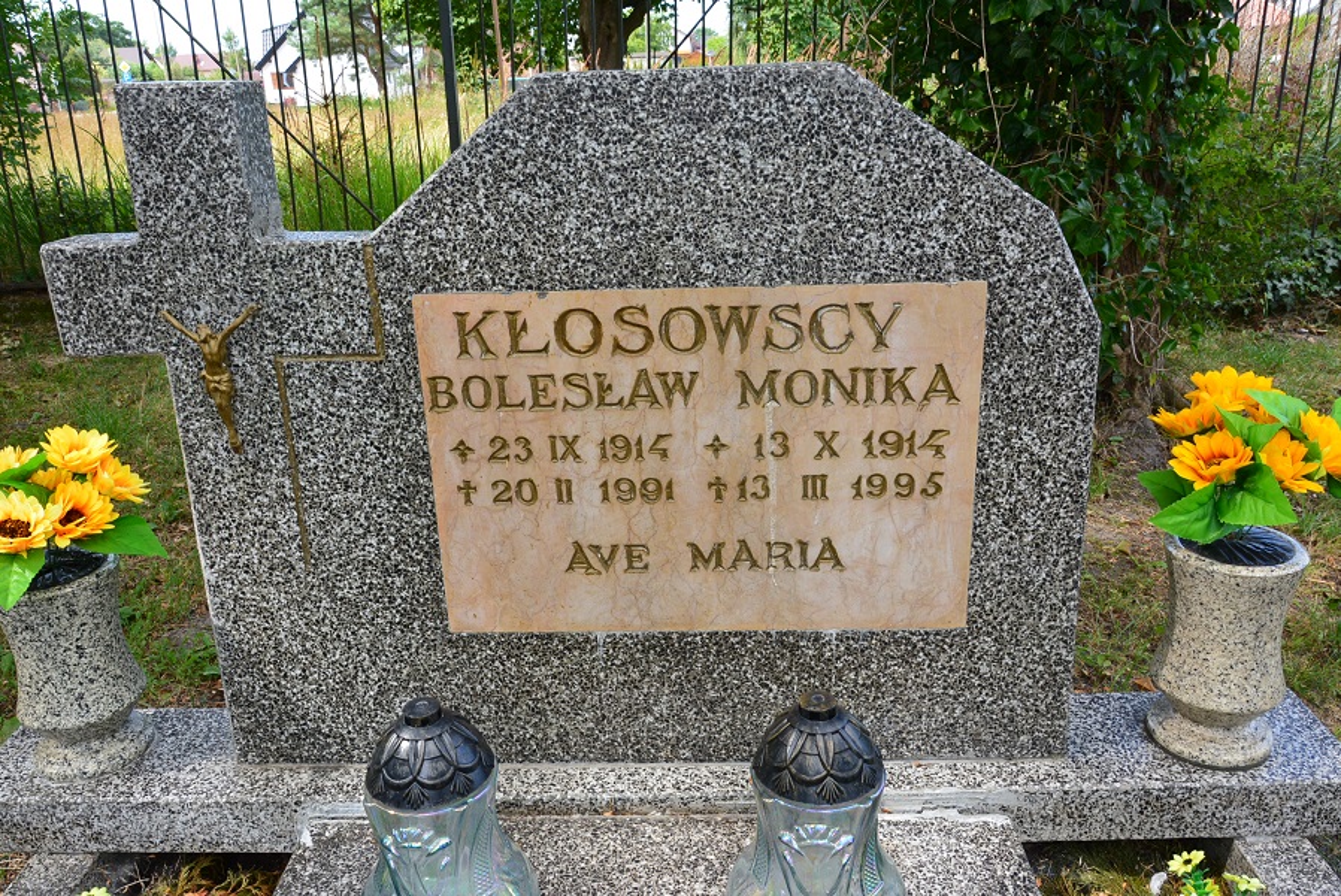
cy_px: 448
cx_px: 670
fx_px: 1006
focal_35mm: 27
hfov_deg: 67.3
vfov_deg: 48.0
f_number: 10
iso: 400
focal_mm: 18
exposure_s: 1/60
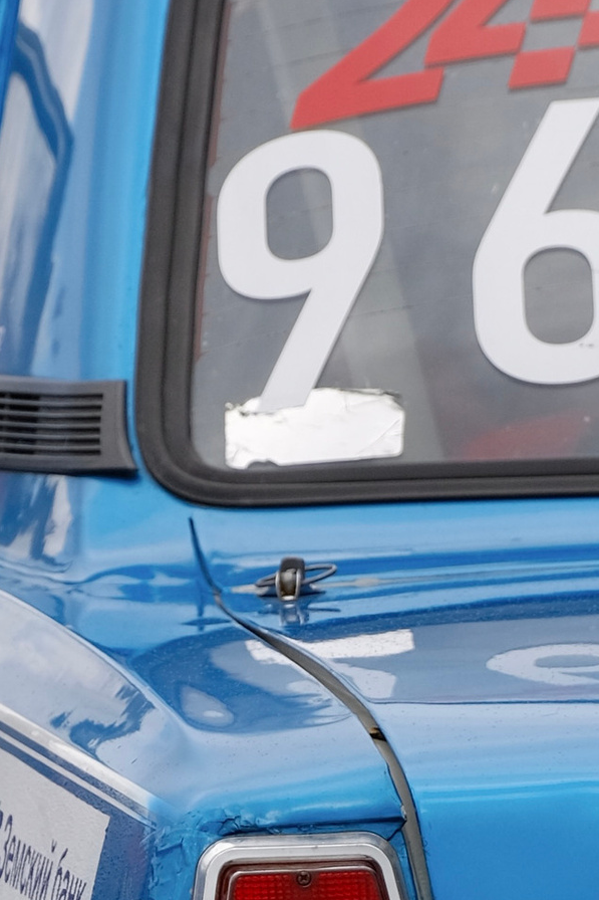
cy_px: 749
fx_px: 33180
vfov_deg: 1.6
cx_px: 118
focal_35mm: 1329
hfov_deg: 1.0
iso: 160
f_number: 5
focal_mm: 206.5
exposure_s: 1/420
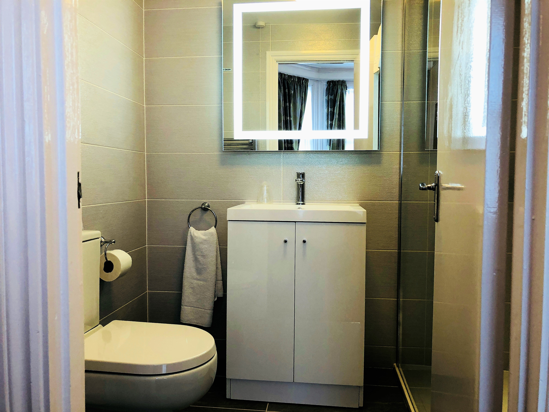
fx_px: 444
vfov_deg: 49.7
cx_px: 274
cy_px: 206
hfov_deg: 63.4
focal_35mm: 28
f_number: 1.8
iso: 32
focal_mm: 3.99
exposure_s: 1/33
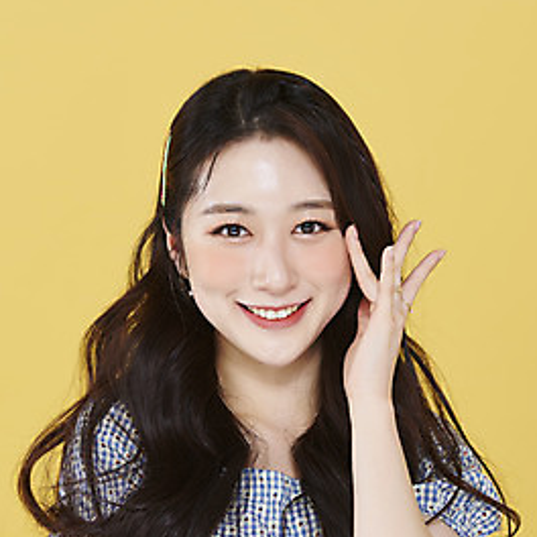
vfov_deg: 12.9
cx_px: 270
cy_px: 332
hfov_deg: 12.9
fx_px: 2369
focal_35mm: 135
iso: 64
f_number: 11
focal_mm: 105
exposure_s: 1/125
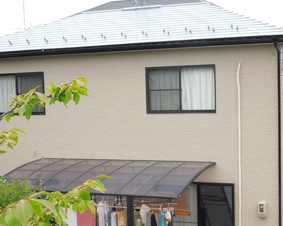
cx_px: 159
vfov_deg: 20.6
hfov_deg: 25.7
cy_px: 153
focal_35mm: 74
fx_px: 620
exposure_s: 1/250
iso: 100
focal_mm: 8.7
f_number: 4
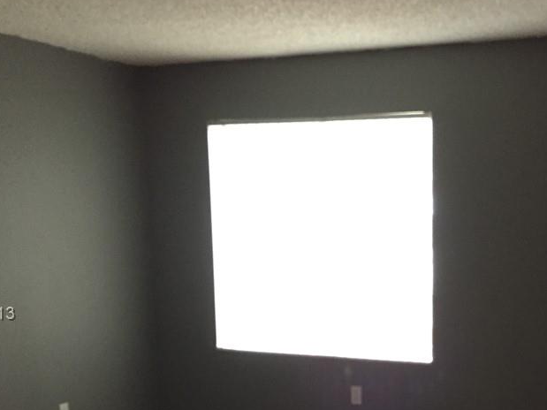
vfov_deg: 29.7
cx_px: 376
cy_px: 315
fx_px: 758
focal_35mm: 48
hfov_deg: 39.1
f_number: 2.2
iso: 250
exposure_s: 1/15
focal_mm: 4.15
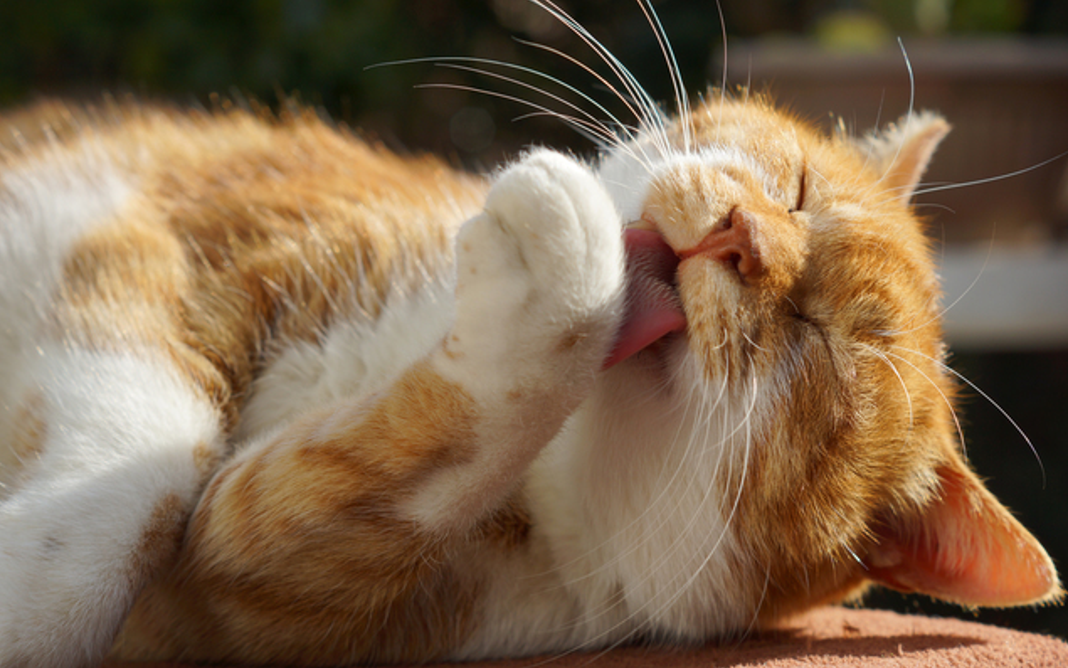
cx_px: 531
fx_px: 2241
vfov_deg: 16.9
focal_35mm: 77
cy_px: 313
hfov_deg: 26.8
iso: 100
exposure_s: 1/500
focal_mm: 50
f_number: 4.5
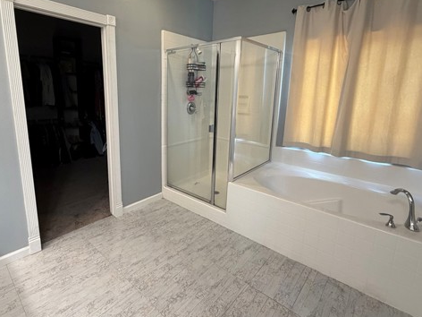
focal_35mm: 19
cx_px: 181
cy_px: 135
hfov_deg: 84.1
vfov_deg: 68.3
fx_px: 232
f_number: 2.2
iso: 320
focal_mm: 2.22
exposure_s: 1/120
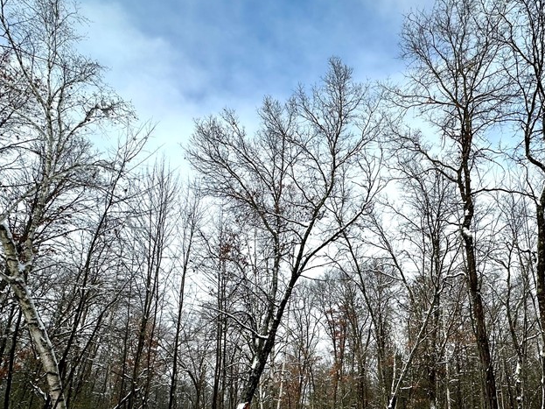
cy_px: 303
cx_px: 338
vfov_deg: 56.2
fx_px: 362
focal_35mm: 23
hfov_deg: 72.8
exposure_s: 1/1511
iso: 50
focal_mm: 2.22
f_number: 2.2
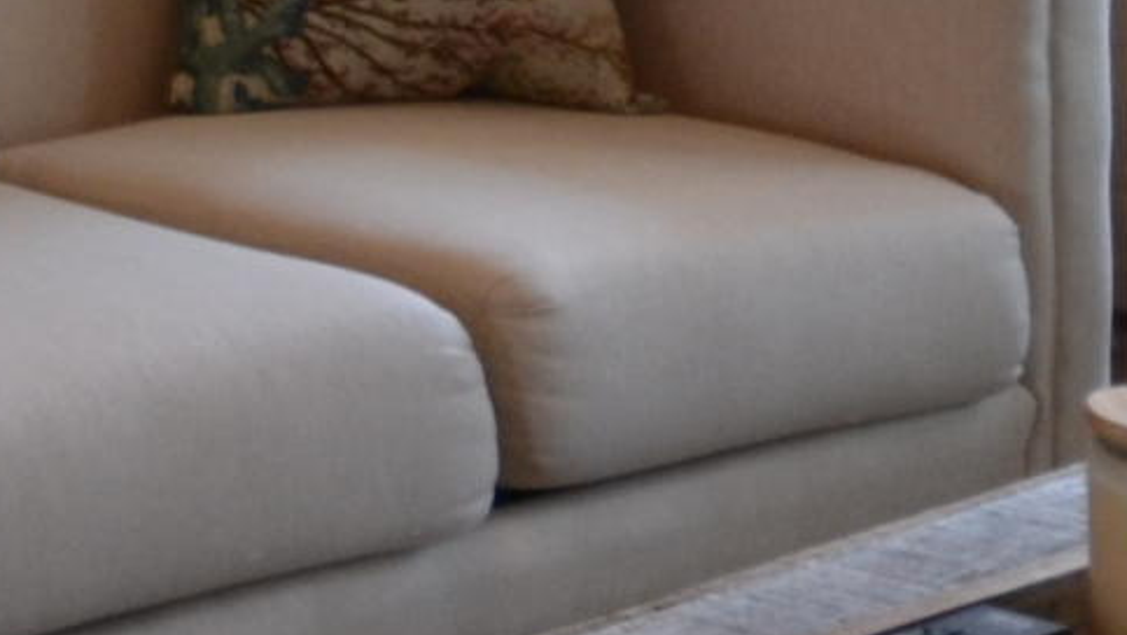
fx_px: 4663
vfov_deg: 7.1
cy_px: -1186
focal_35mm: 156
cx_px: -1195
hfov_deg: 12.1
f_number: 5
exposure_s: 1/100
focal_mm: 16
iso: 400
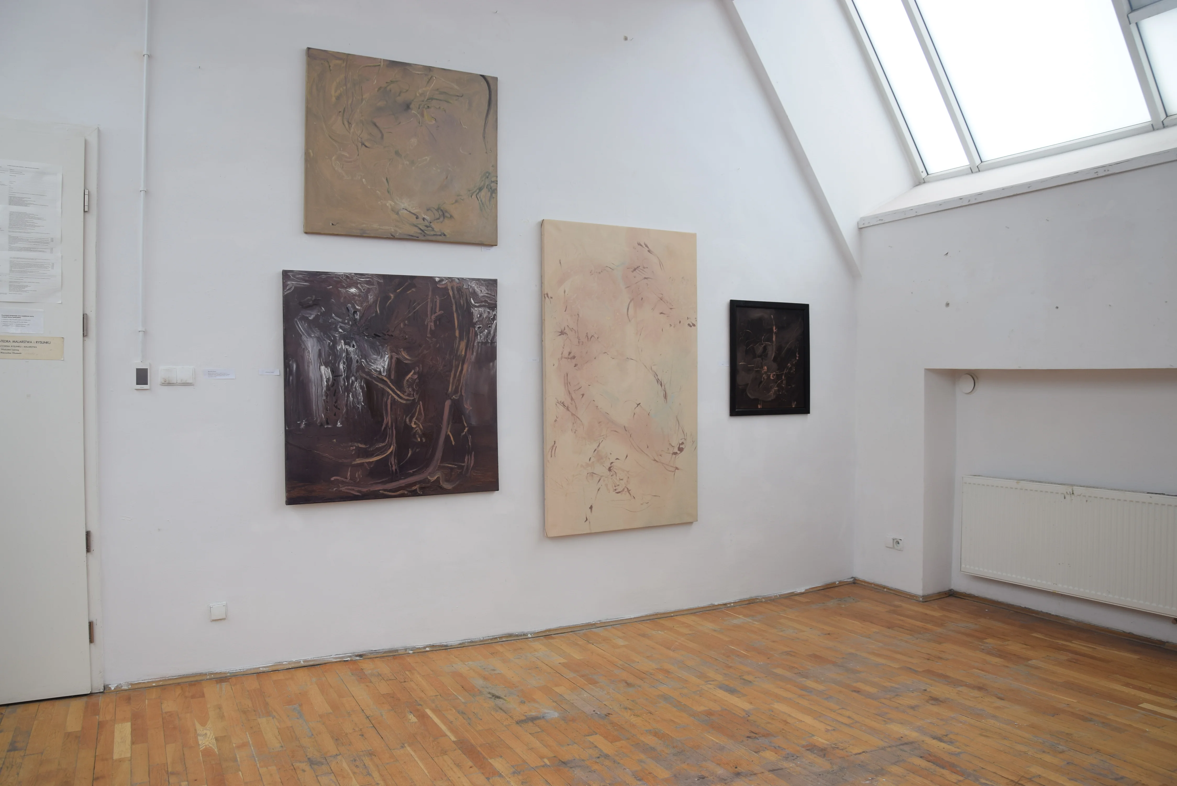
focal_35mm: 27
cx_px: 588
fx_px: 883
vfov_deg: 48.0
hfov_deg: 67.4
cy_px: 393
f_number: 5.6
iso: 200
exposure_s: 1/20
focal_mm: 18
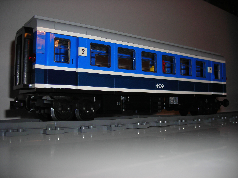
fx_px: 261
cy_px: 89
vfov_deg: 37.7
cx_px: 119
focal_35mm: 38
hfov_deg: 49.0
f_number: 6.4
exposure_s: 1/60.1
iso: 50
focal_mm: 6.3
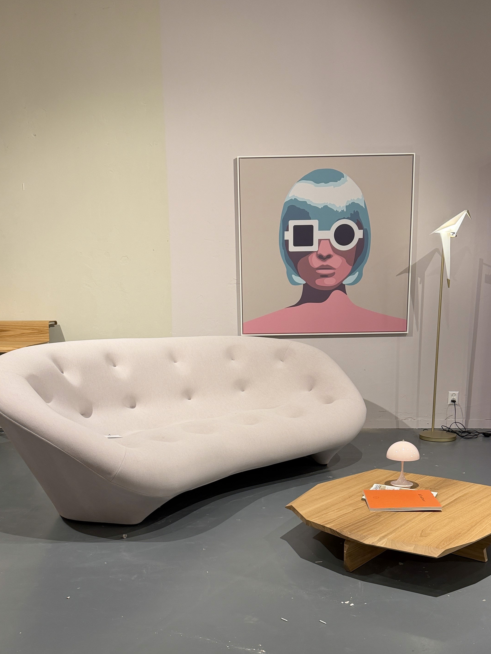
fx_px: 643
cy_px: 424
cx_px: 261
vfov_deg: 53.1
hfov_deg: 41.8
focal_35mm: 34
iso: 160
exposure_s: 1/100
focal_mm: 6.76
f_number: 1.78
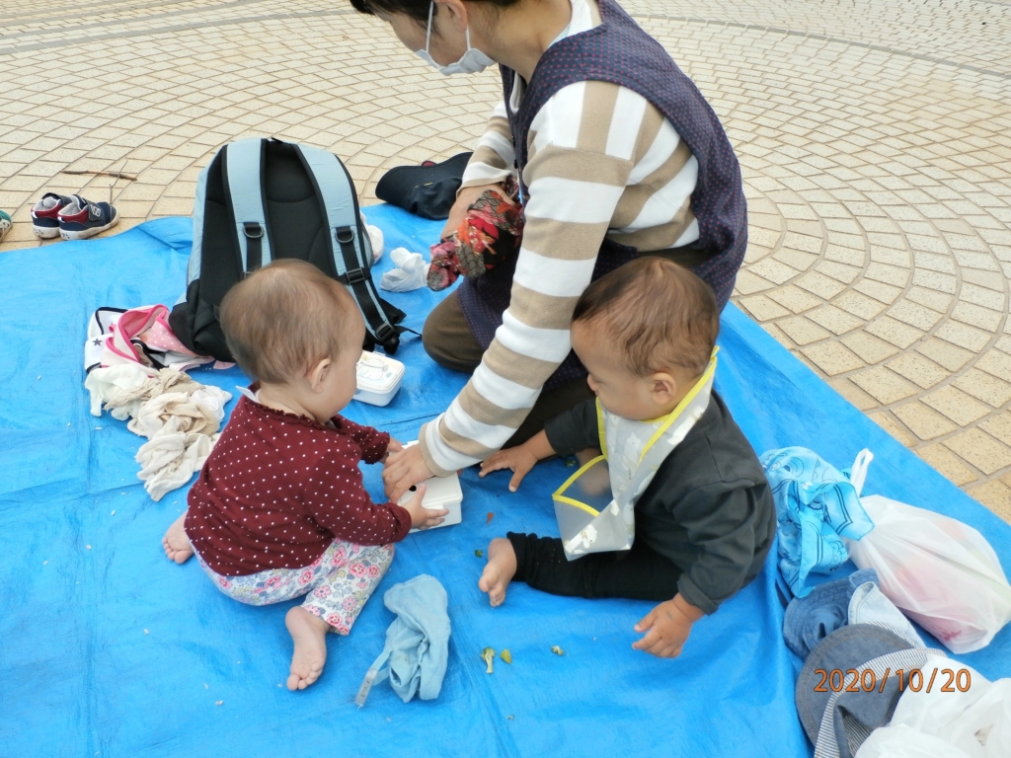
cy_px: 379
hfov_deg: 69.4
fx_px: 730
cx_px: 506
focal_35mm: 25
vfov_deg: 54.9
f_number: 3
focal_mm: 4.5
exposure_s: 1/640
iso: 100
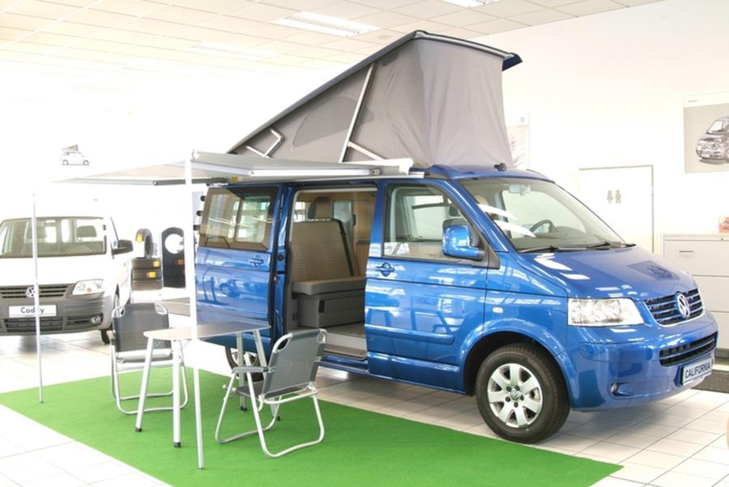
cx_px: 364
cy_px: 244
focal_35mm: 36
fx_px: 729
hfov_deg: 53.1
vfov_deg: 36.9
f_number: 8
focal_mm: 24
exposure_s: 1.5
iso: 100
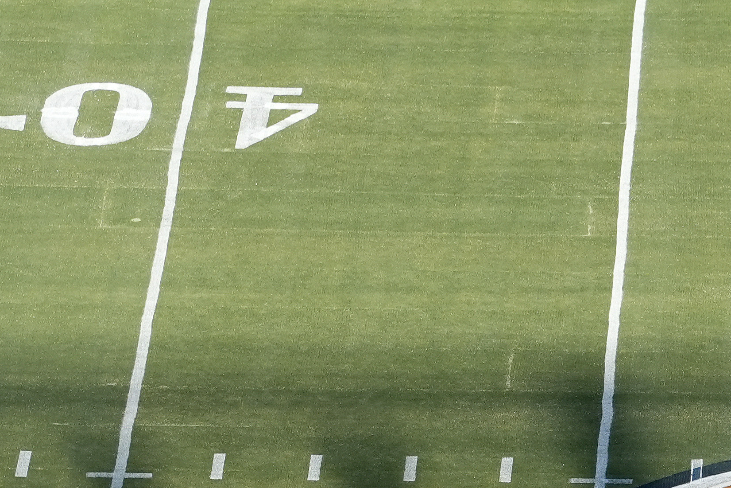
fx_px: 11067
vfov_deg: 2.5
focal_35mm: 545
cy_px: 697
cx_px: 1091
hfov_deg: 3.8
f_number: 4
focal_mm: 150
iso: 400
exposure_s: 1/2500
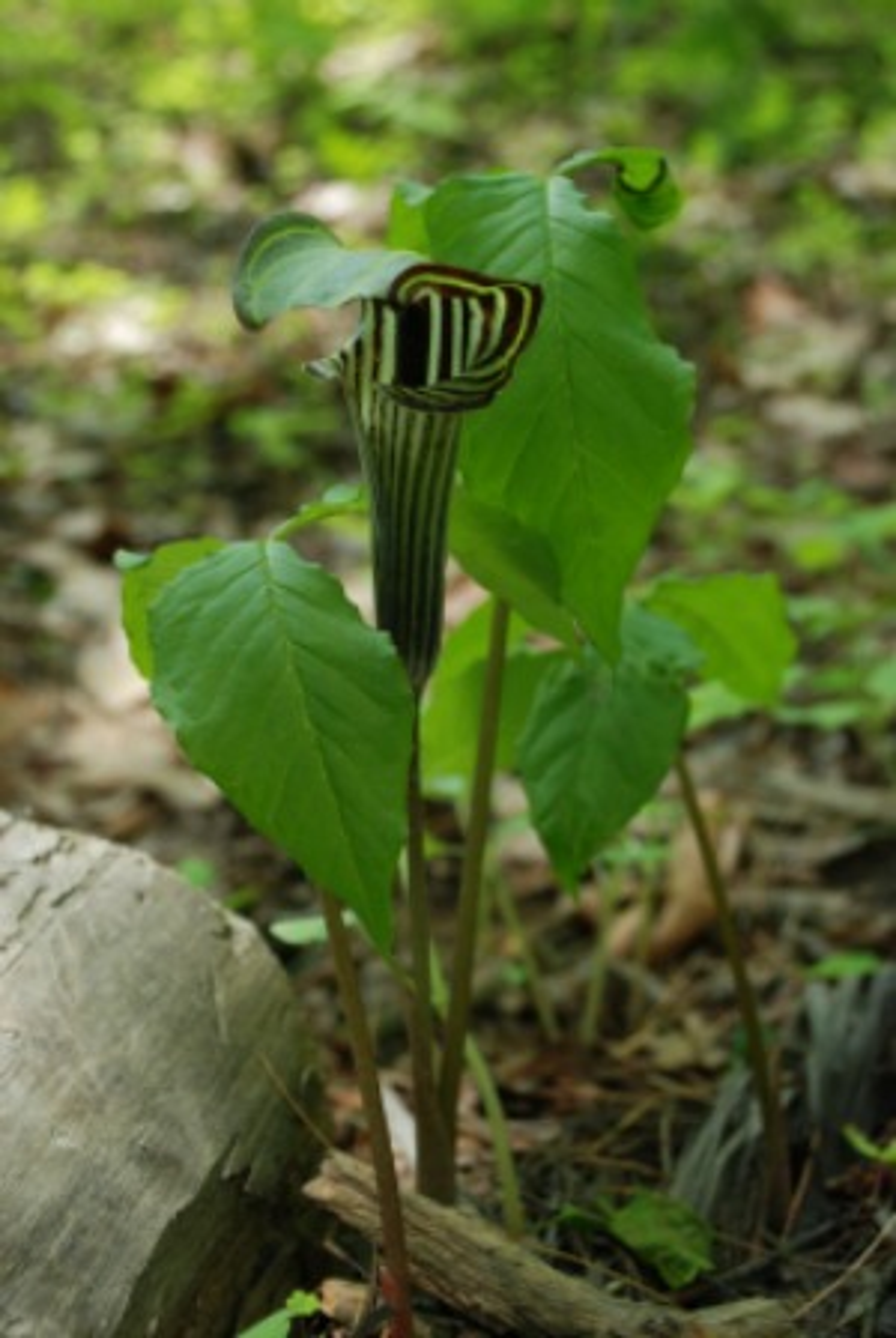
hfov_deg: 30.0
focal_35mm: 45
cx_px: 448
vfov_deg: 43.6
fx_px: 1675
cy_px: 669
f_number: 6.3
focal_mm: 30
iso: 400
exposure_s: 1/100
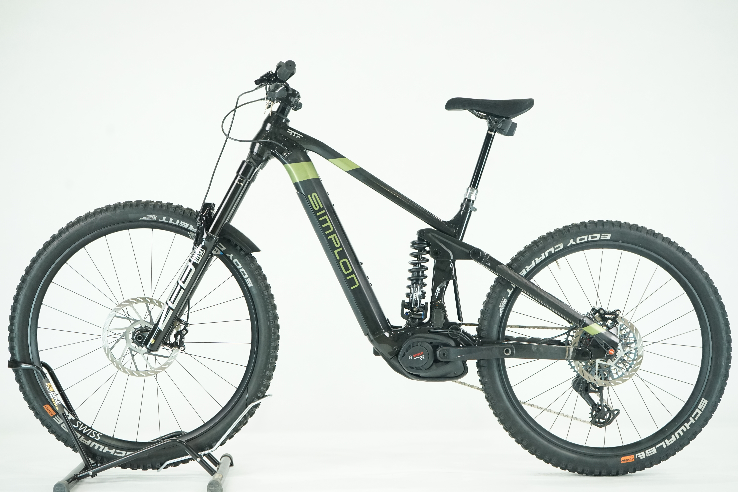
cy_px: 246
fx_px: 1127
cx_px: 369
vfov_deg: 24.6
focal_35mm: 55
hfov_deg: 36.2
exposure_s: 1/200
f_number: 6.3
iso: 3200
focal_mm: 55
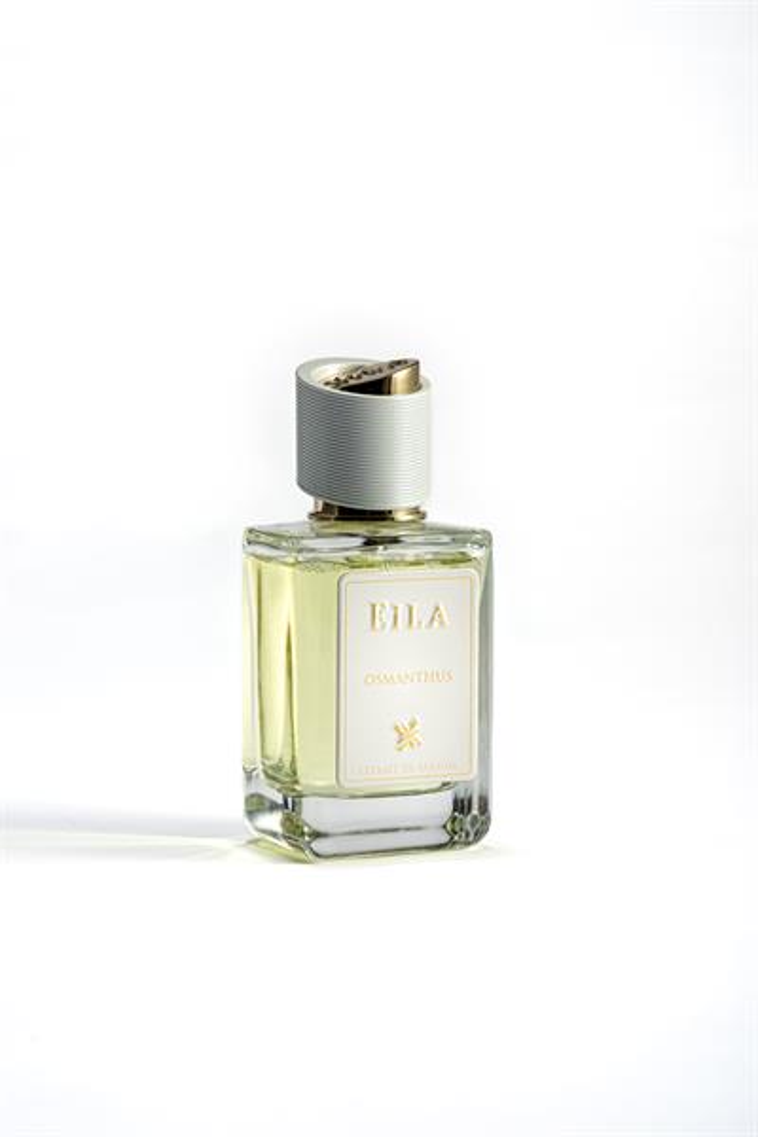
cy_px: 568
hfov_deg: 13.0
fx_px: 3316
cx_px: 379
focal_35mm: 105
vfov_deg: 19.5
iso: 100
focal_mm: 105
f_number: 16
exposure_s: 1/160
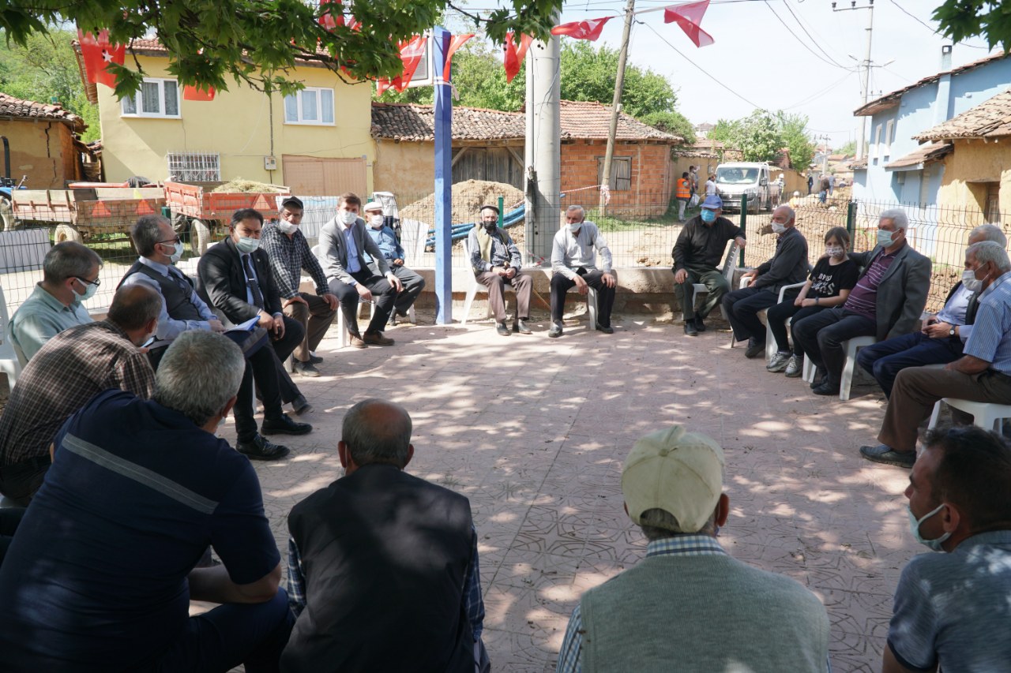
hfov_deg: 67.4
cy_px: 336
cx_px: 506
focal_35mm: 27
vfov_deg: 47.9
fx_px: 758
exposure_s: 1/160
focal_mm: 18
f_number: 5.6
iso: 100
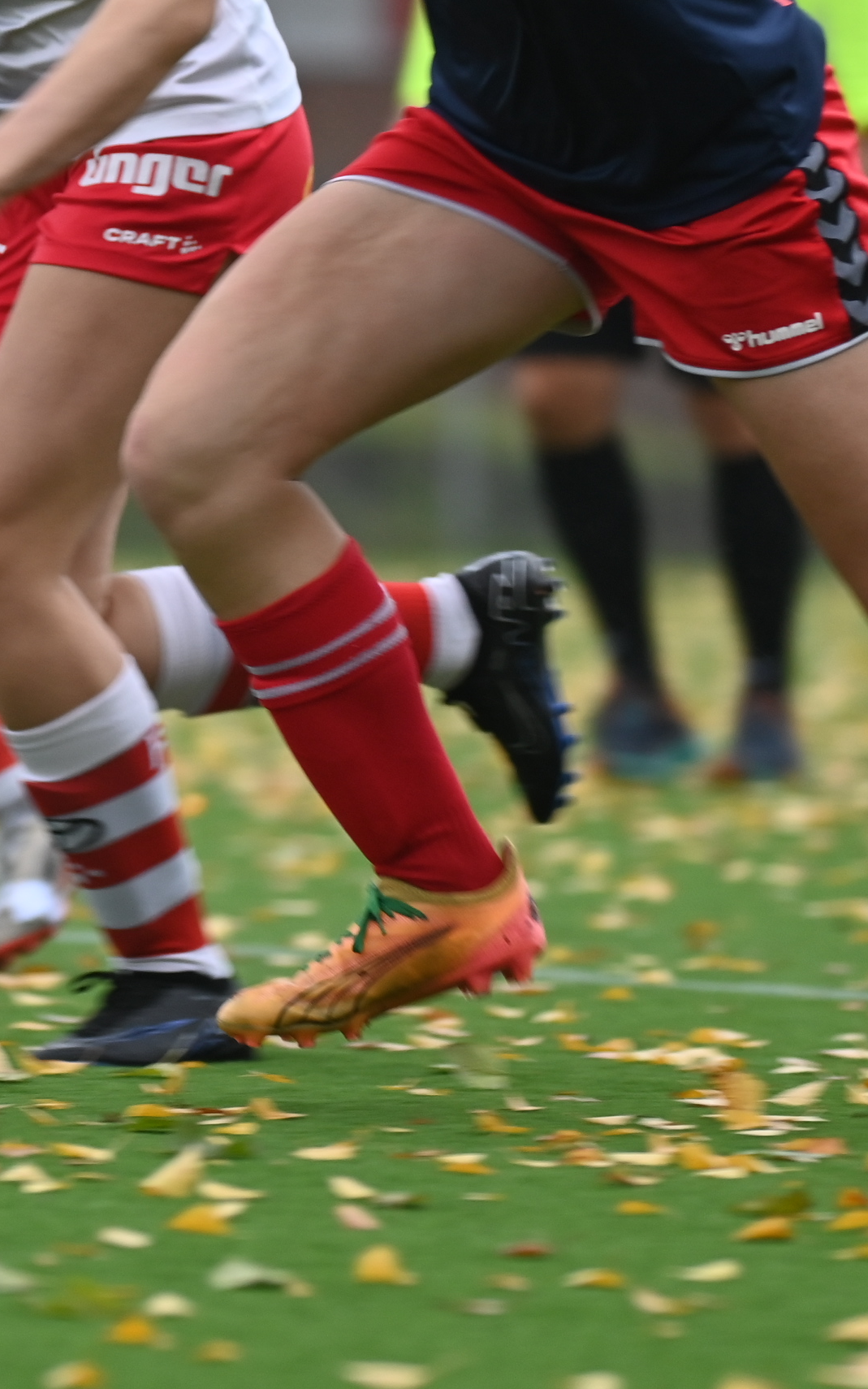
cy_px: 236
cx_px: -257
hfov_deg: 2.5
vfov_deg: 4.0
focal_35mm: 526
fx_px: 19905
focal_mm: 195
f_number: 2.8
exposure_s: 1/250
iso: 500
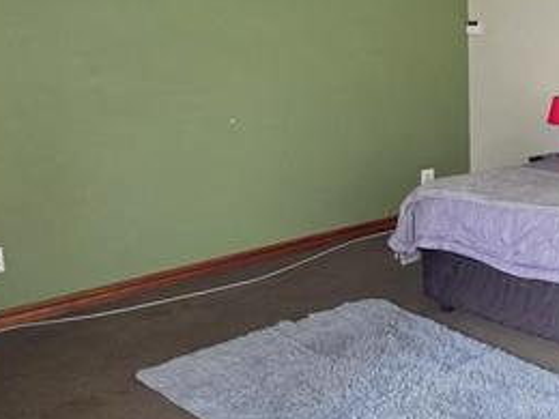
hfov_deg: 39.7
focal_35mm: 40
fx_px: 646
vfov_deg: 35.6
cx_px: 589
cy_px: 142
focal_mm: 2.2
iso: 250
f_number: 1.9
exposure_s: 1/100
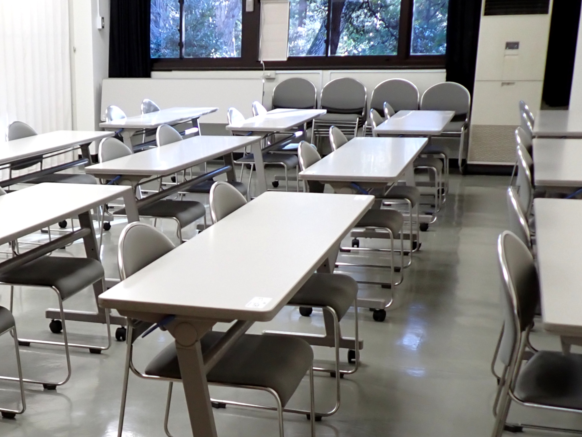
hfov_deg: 38.6
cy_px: 306
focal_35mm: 47
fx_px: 790
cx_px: 102
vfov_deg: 30.5
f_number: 2.2
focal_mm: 5.05
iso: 200
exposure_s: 1/100
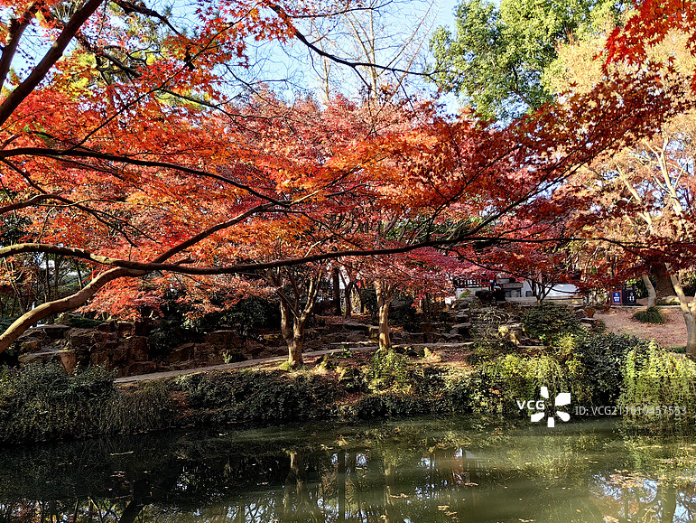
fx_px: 563
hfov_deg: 63.4
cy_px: 265
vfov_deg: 49.8
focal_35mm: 28
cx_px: 343
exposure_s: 1/1443
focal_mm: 5.75
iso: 50
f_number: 1.4
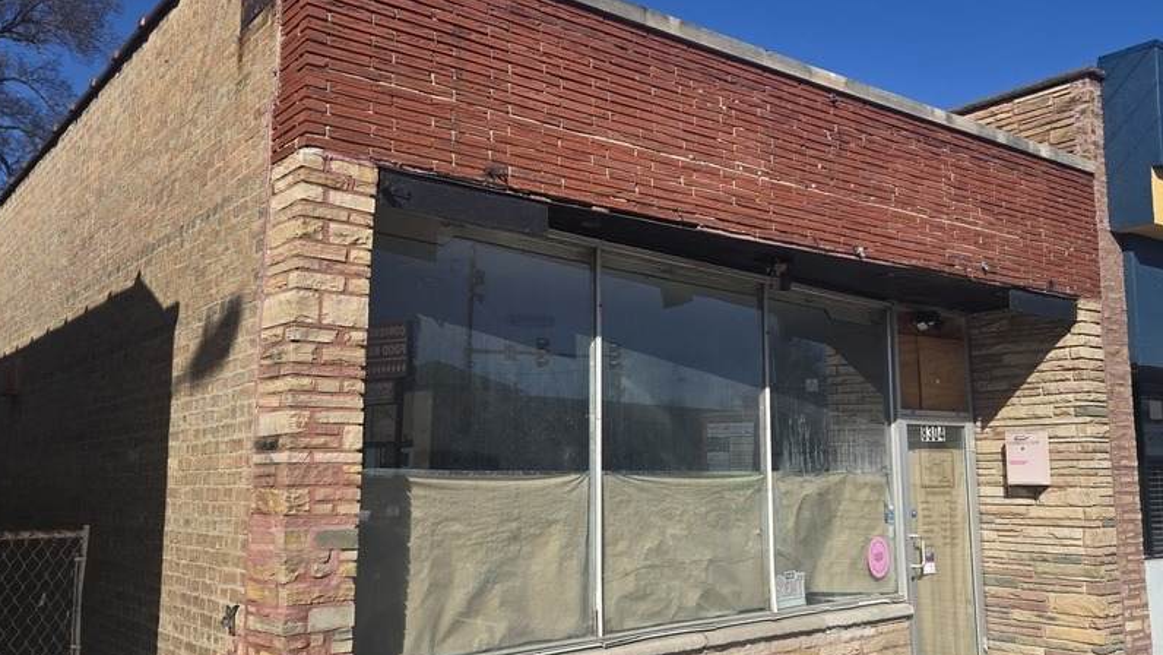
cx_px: 574
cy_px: 366
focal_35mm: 34
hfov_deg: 58.0
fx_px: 1049
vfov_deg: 34.6
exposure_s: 1/2531
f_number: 1.8
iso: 25
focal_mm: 5.4
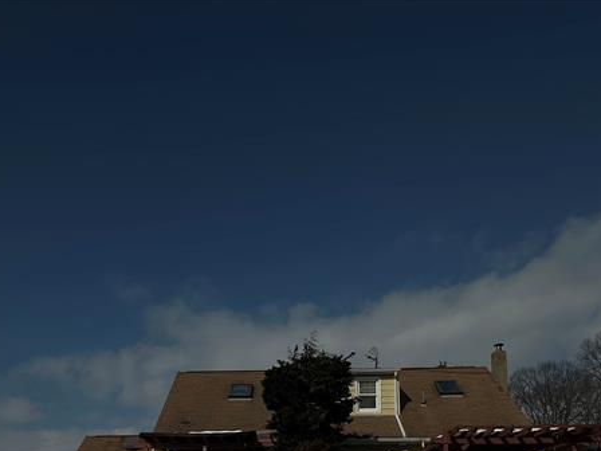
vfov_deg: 36.5
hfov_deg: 56.8
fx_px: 556
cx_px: 287
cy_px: 510
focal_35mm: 32
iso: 32
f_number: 2.2
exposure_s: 1/9804
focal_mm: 2.22
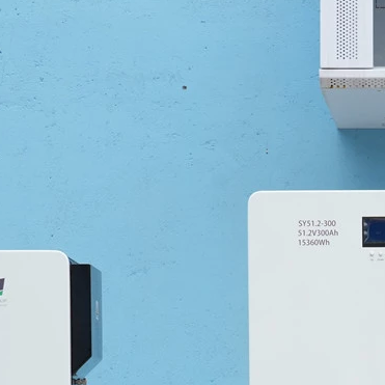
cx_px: 417
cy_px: 418
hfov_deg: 10.7
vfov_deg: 10.7
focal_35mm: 162
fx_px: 2038
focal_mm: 46
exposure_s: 1/160
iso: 320
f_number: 8
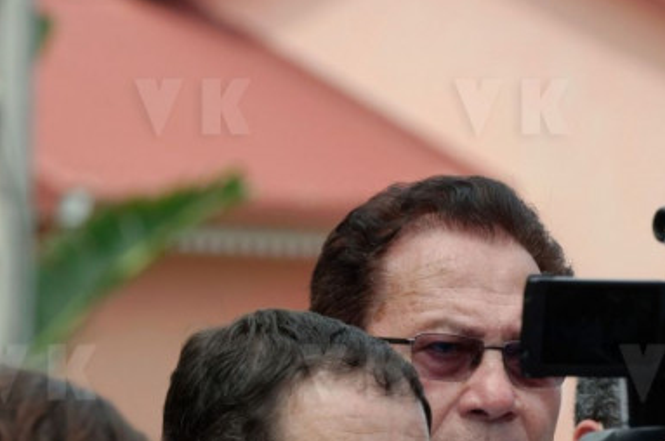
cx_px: 193
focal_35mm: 627
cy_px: 425
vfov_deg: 2.2
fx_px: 11563
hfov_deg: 3.3
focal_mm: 200
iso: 250
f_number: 8
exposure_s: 1/400
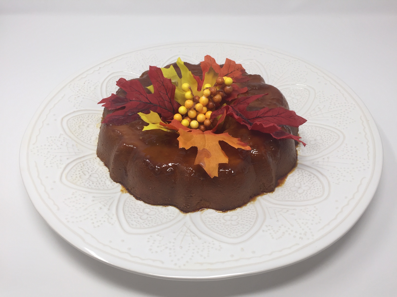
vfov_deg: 48.2
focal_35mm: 29
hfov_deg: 61.7
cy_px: 148
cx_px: 198
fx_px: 333
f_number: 2.2
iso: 32
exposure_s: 1/120
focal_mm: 4.15
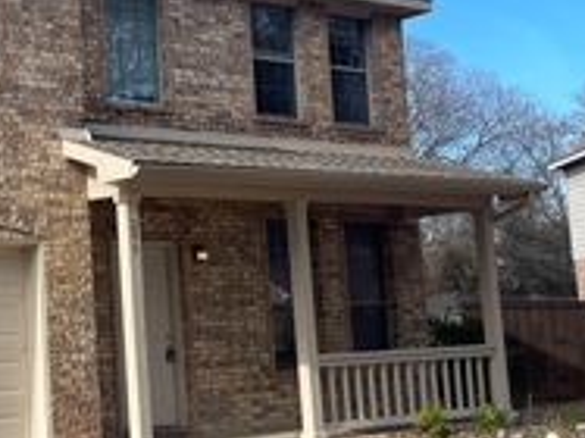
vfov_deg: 21.9
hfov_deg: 27.3
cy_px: 180
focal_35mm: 67
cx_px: 0
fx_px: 1132
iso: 32
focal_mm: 5.1
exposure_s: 1/1689
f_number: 1.6
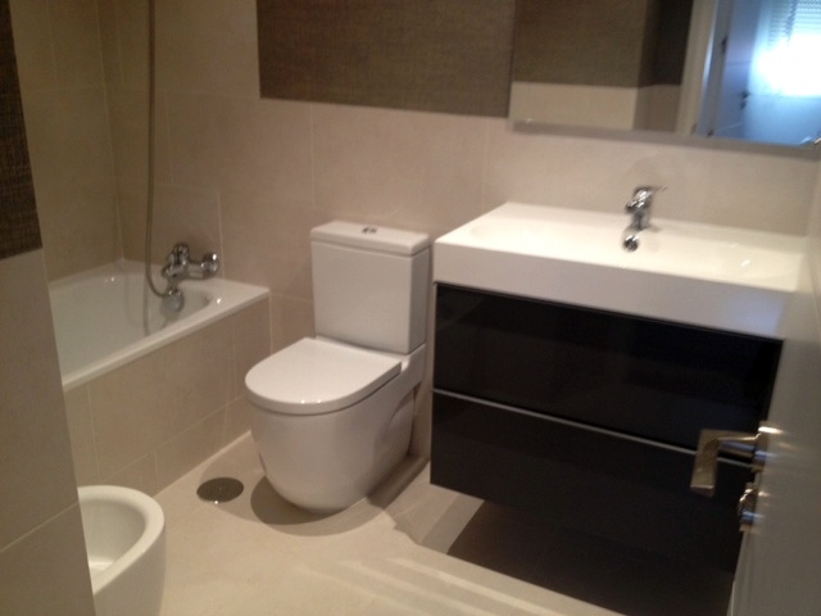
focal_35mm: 35
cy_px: 308
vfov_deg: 40.7
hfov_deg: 52.6
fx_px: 830
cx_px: 410
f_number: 2.4
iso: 125
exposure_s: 1/20
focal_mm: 4.28
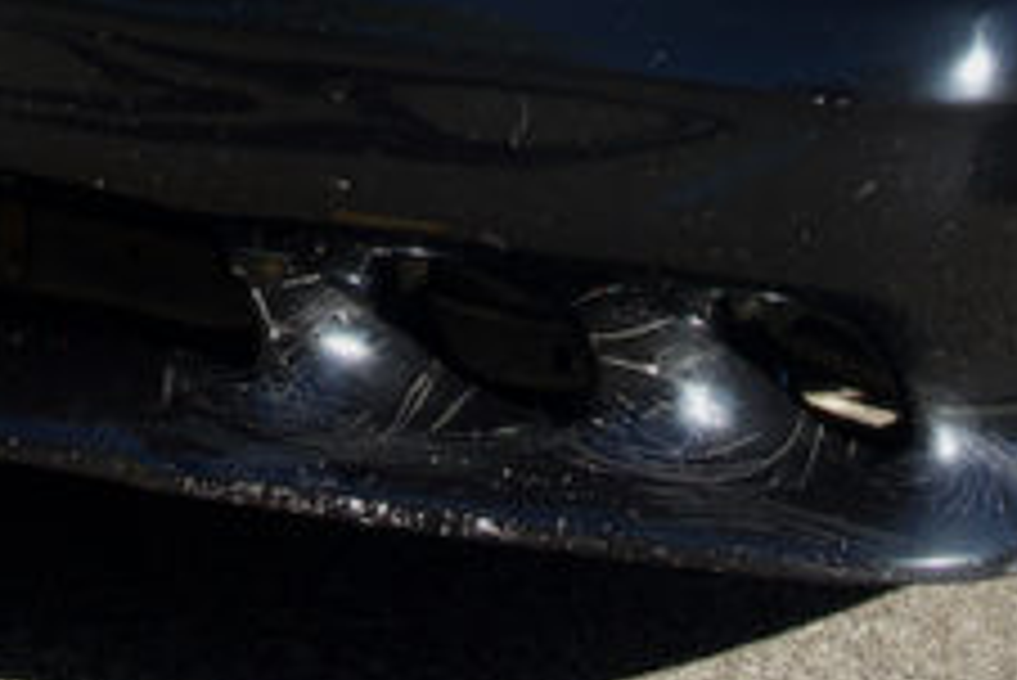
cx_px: 248
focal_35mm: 172
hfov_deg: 11.9
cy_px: -808
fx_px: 4862
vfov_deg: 7.6
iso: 200
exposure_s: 1/250
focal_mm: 38
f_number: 8
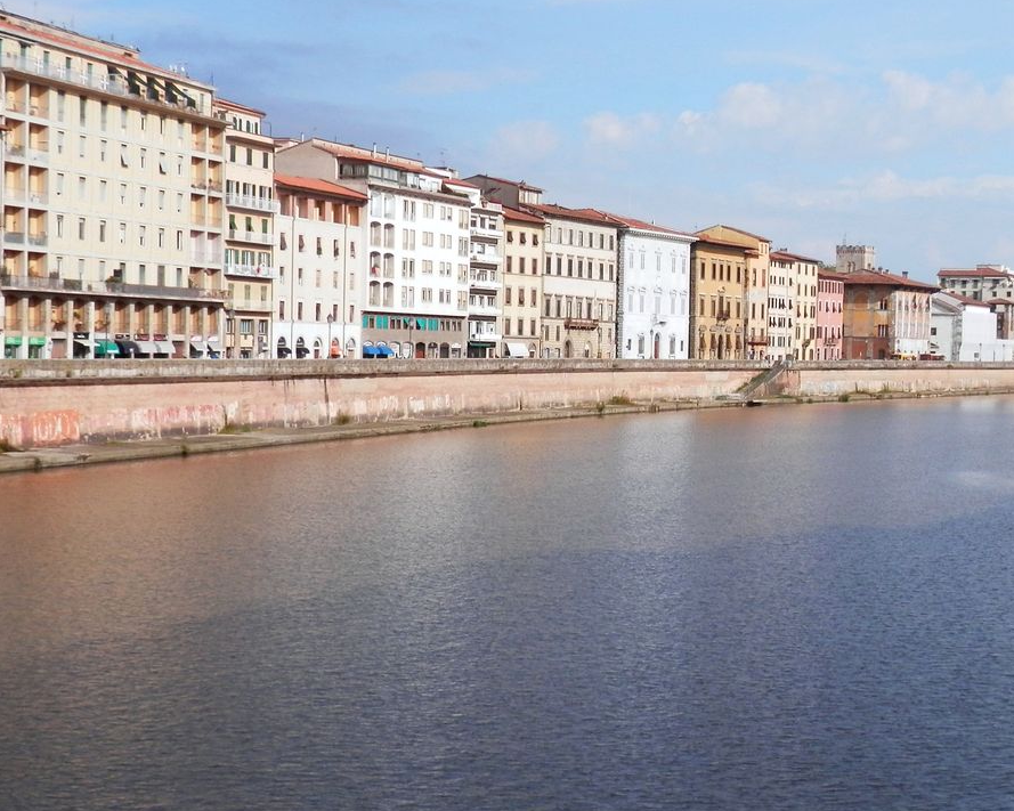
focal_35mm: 65
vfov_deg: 23.5
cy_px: 423
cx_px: 673
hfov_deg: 29.0
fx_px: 1950
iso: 80
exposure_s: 1/160
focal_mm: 6.6
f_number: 10.1
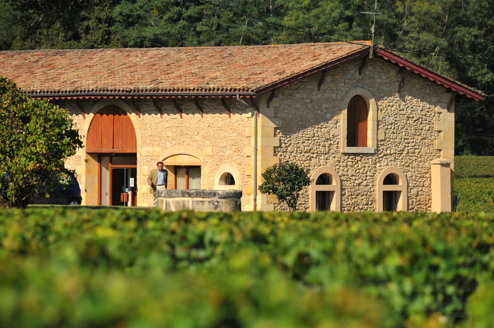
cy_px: 164
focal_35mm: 300
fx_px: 4114
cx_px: 247
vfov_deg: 4.6
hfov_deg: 6.9
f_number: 5
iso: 1250
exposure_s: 1/8000
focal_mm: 300
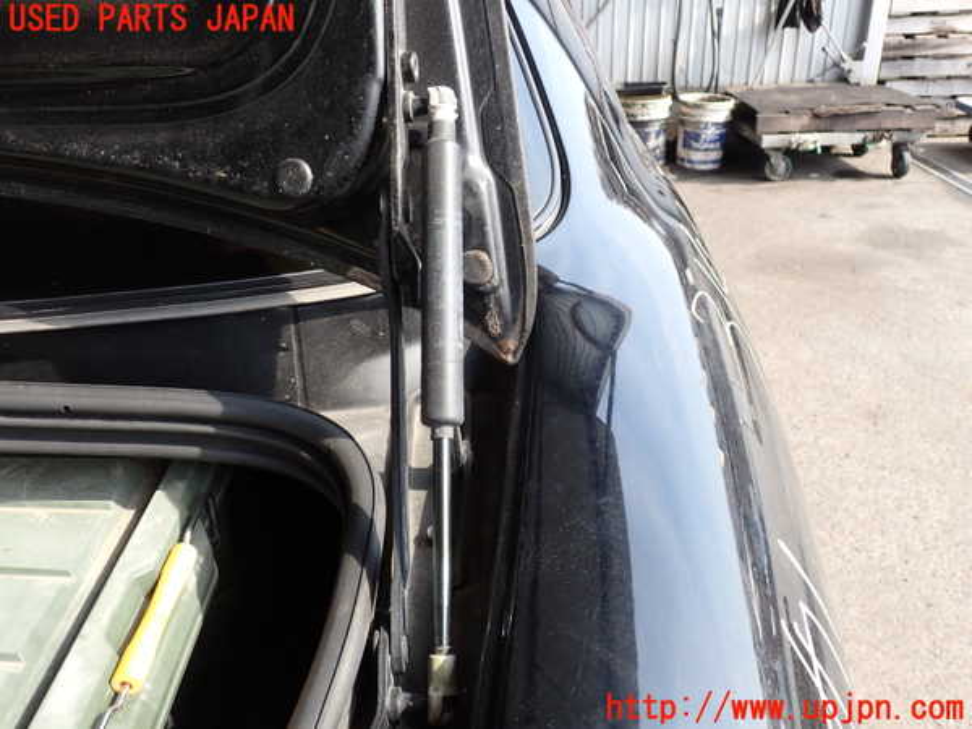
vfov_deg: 46.8
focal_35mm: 30
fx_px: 842
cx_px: 486
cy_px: 364
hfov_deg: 60.0
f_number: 3.2
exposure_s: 1/160
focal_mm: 5.4
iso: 100
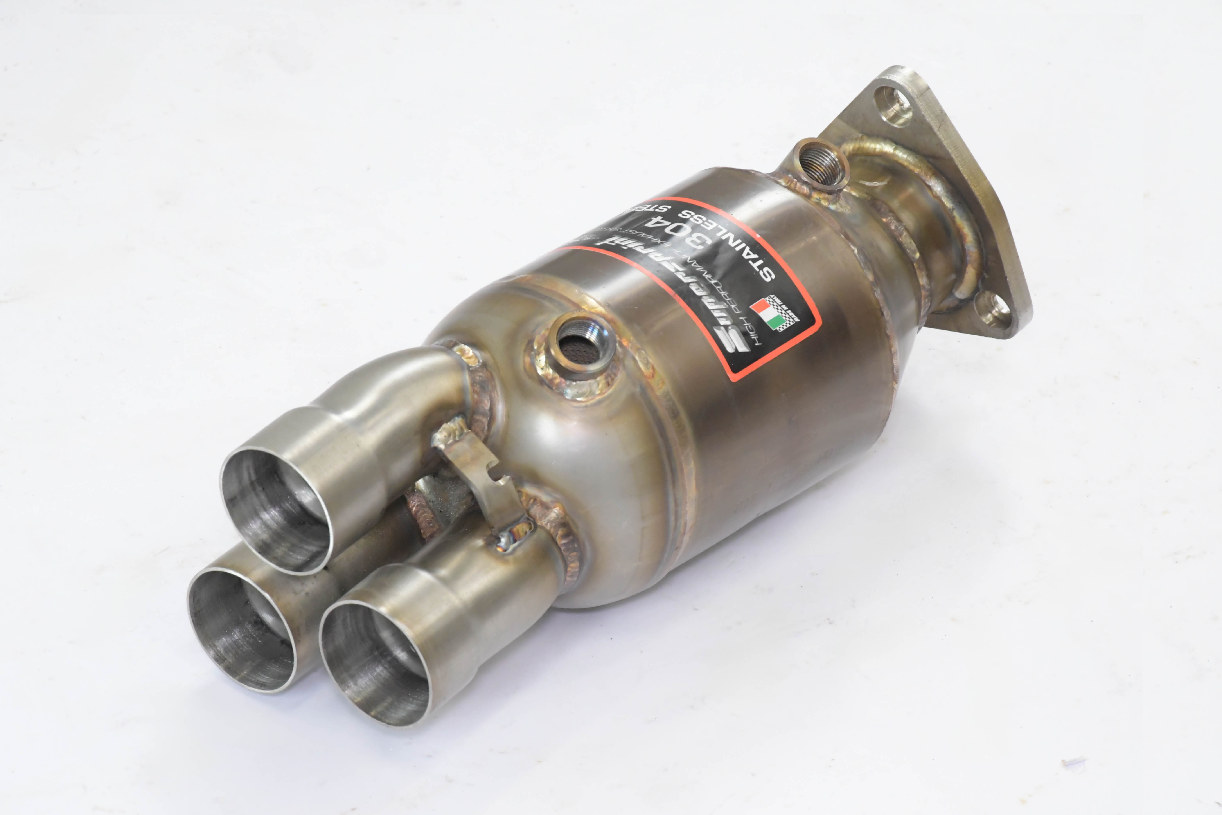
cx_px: 611
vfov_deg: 8.7
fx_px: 5329
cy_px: 408
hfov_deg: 13.1
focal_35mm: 157
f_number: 13
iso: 4000
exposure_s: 1/100
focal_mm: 105
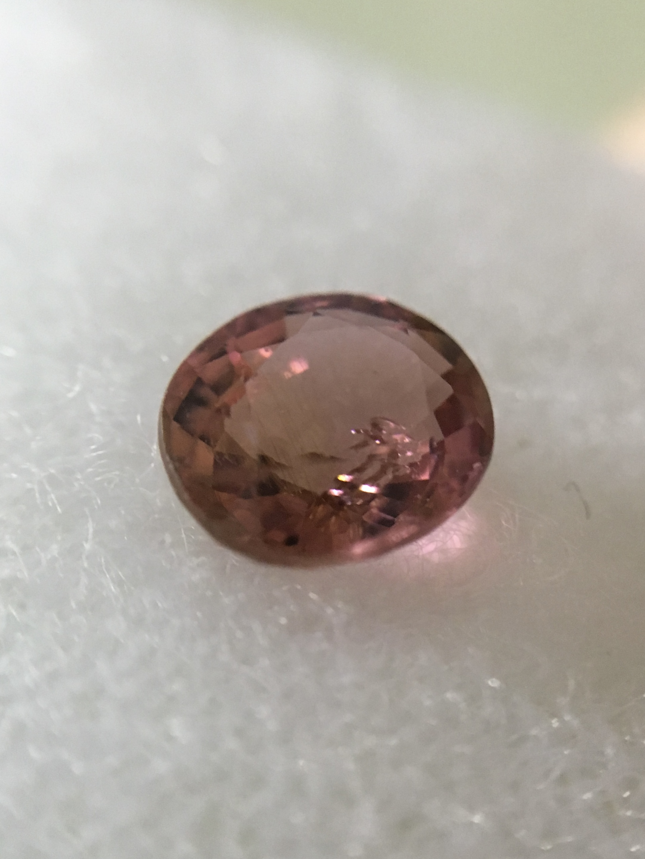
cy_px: 430
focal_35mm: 29
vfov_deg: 61.7
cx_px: 322
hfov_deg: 48.2
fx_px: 720
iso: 200
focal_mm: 4.15
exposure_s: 1/33
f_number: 2.2
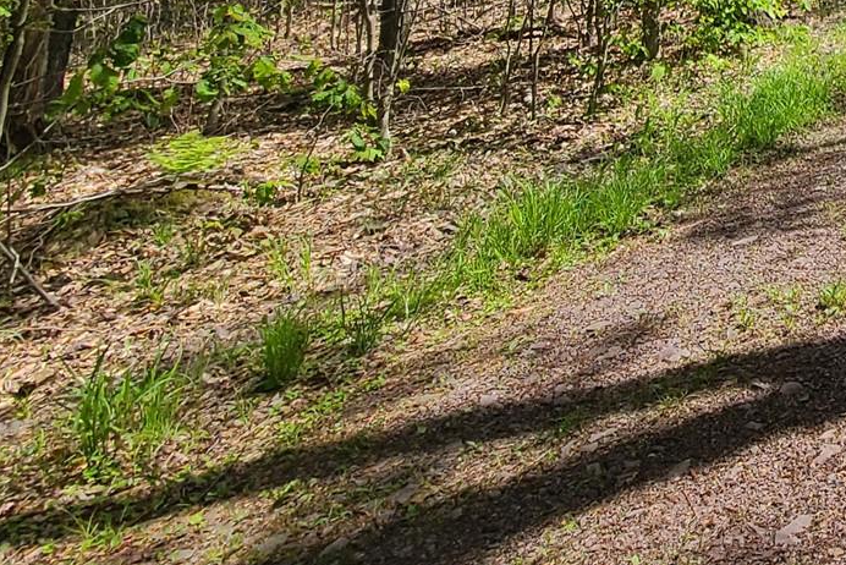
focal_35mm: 40
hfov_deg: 31.1
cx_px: 1207
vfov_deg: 26.7
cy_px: -219
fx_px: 940
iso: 50
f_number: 2.2
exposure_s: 1/1030
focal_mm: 2.2
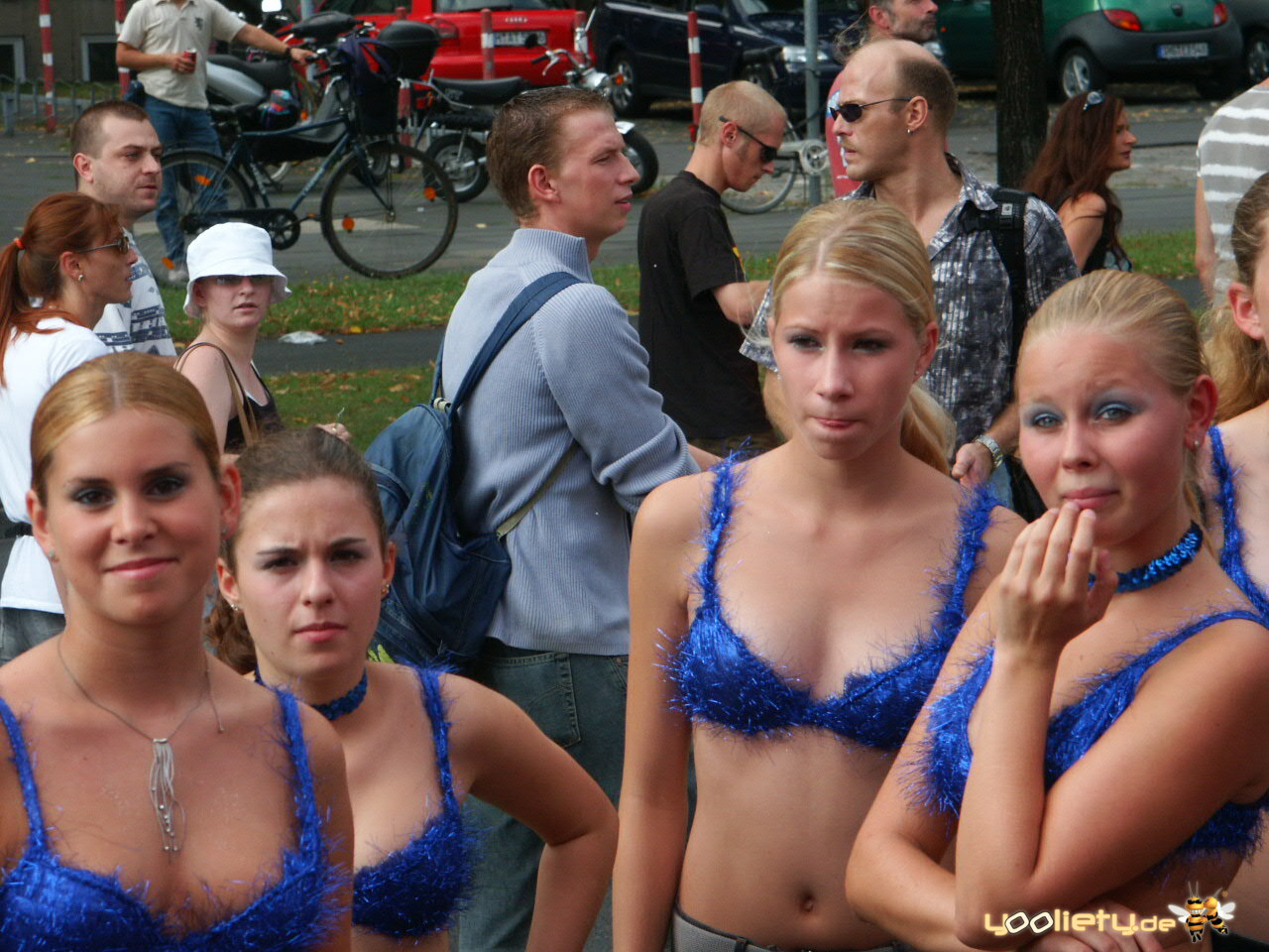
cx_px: 634
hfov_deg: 12.7
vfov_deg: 9.5
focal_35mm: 156
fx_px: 5719
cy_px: 476
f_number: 5.6
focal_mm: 39.6
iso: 100
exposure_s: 1/350
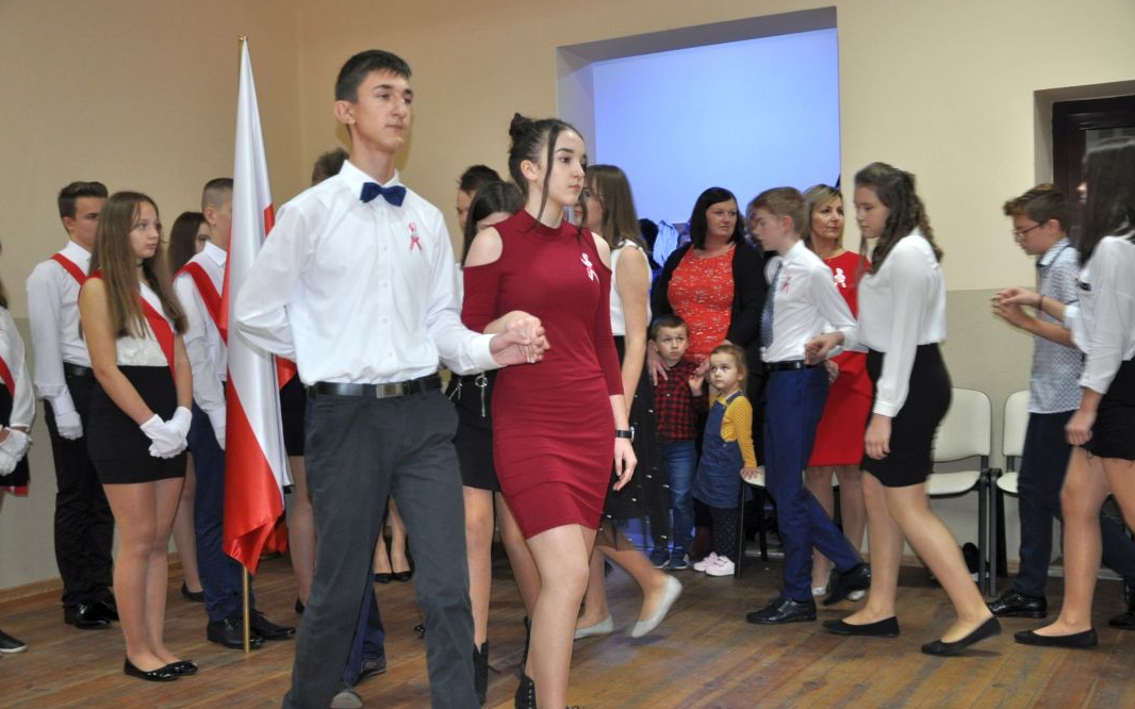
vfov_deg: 29.9
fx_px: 1330
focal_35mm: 43
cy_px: 368
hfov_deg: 46.2
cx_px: 565
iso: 800
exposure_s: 1/60
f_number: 4
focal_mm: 28
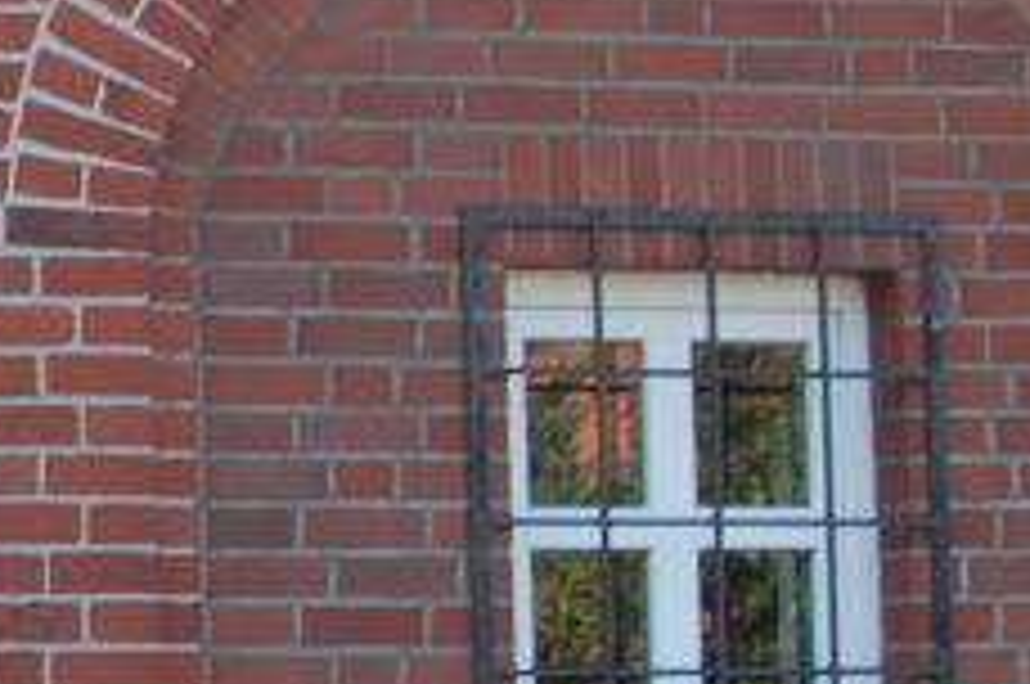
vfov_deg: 5.6
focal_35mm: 242
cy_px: -76
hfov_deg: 8.1
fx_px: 6914
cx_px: -990
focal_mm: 28
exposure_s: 1/60
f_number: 8
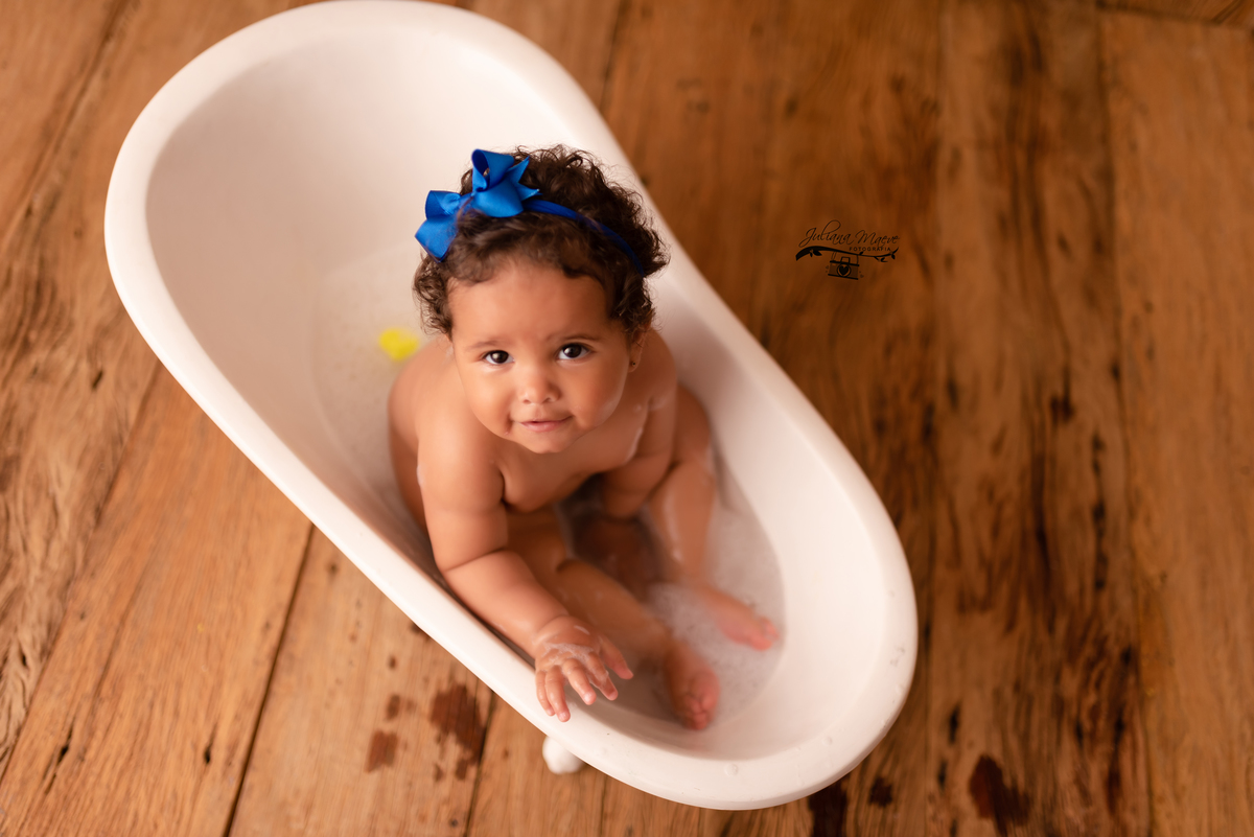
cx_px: 627
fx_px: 1220
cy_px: 418
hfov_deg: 54.4
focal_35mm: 35
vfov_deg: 37.9
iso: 125
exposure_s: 1/100
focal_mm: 35
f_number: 1.6
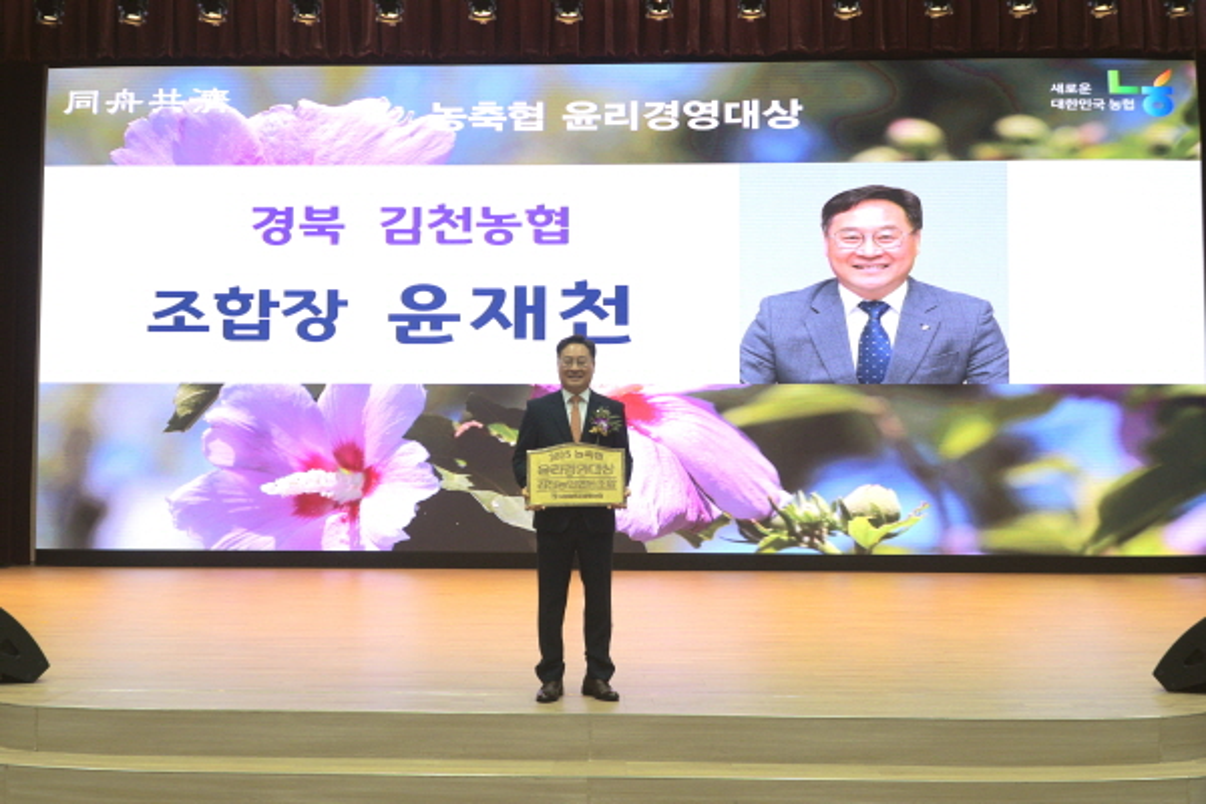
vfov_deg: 40.0
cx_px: 603
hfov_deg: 57.2
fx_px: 1105
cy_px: 402
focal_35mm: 33
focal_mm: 22
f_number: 4
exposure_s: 1/161
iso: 250
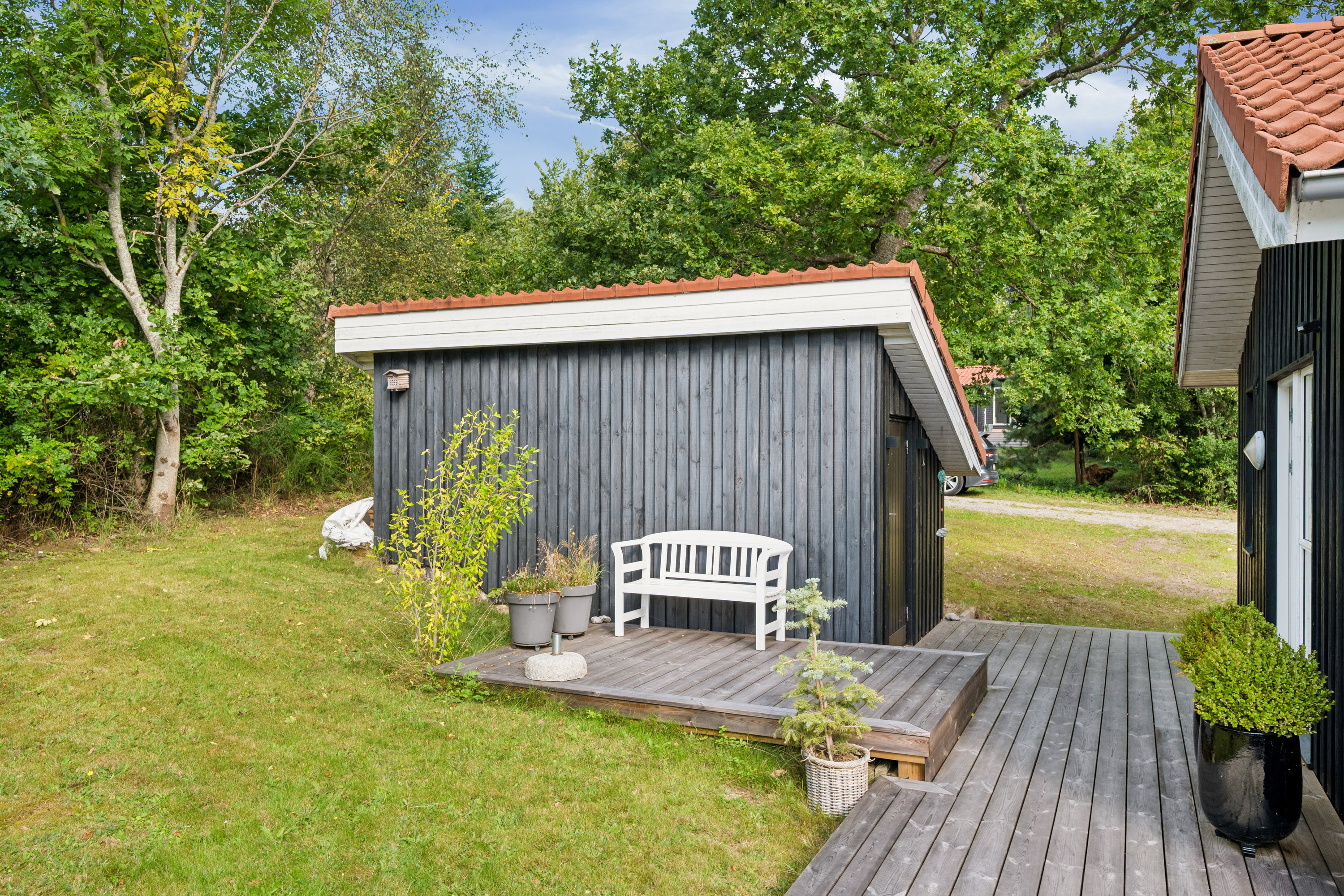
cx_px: 672
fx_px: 915
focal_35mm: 24
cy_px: 448
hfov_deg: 72.6
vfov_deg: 52.2
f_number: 8
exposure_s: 1/200
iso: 200
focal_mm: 24.5
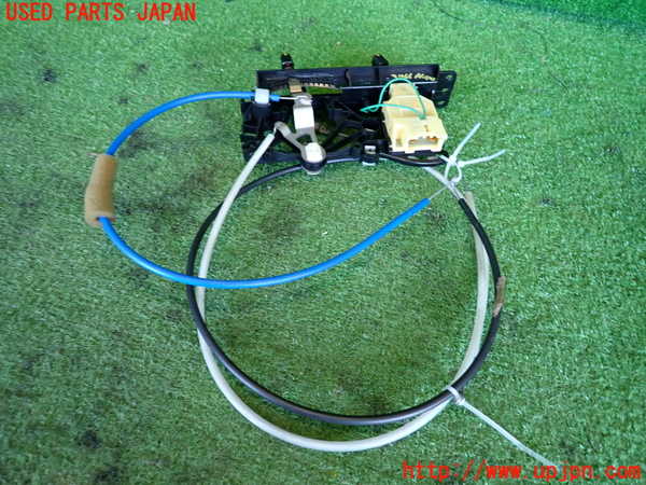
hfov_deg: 69.4
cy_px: 242
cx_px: 323
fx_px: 467
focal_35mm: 25
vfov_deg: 54.9
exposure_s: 1/30
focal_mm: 4.5
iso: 200
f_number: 2
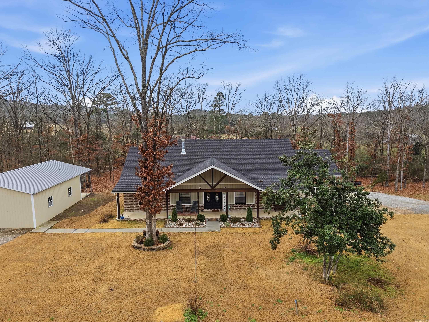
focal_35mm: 24
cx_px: 214
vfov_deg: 56.8
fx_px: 297
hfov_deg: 71.6
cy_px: 161
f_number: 1.8
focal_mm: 8.7
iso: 150
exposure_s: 1/2000
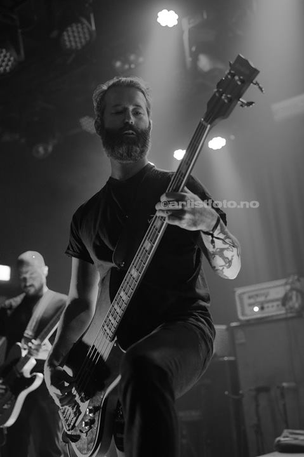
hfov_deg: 27.0
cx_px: 152
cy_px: 228
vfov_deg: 39.6
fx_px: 634
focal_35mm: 50
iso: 2000
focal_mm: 50
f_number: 2.8
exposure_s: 1/250
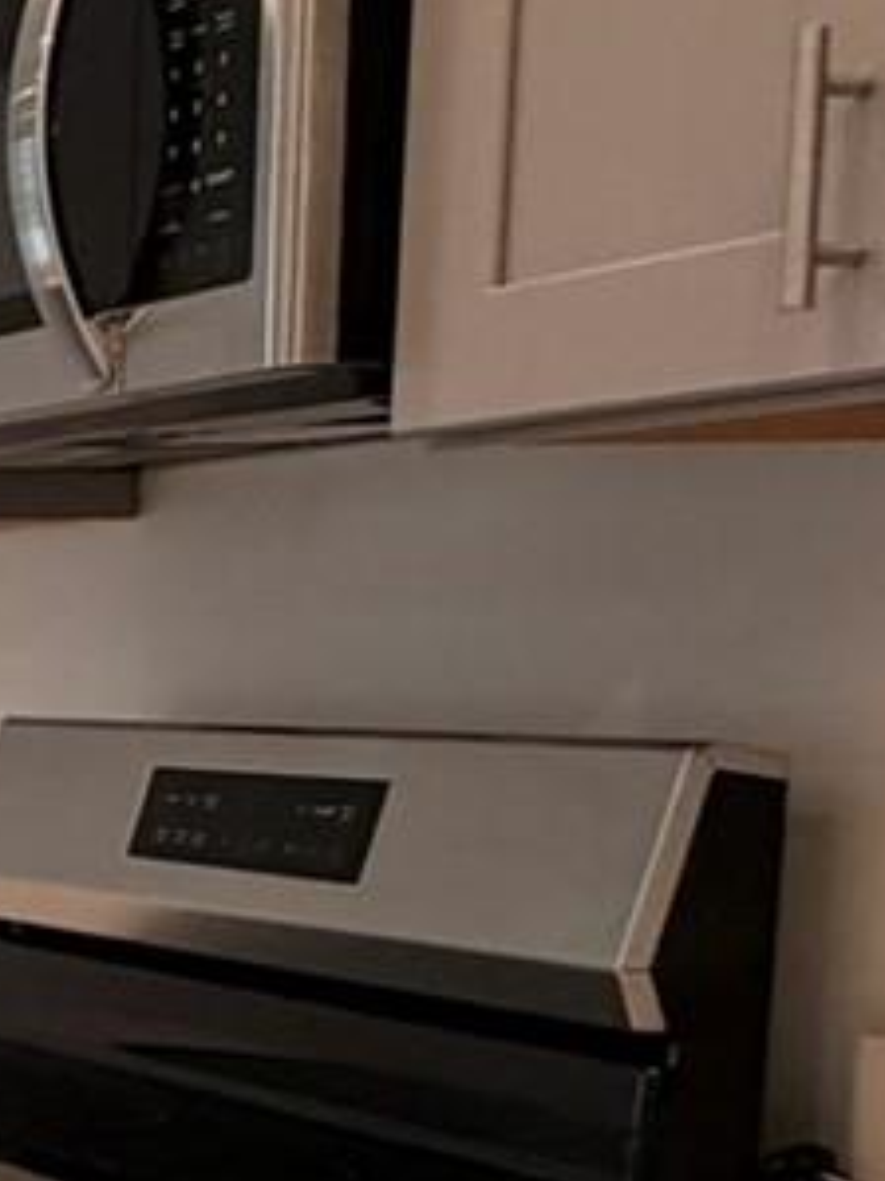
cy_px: 901
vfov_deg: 25.7
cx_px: -1328
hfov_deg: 13.4
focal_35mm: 75
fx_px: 2558
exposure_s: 1/120
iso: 250
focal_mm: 2.22
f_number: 2.2
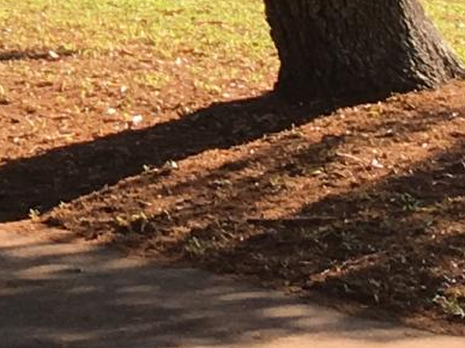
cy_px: -347
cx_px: -712
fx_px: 3009
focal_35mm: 224
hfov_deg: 8.1
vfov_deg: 6.4
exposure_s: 1/366
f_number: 2.2
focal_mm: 4.15
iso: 25
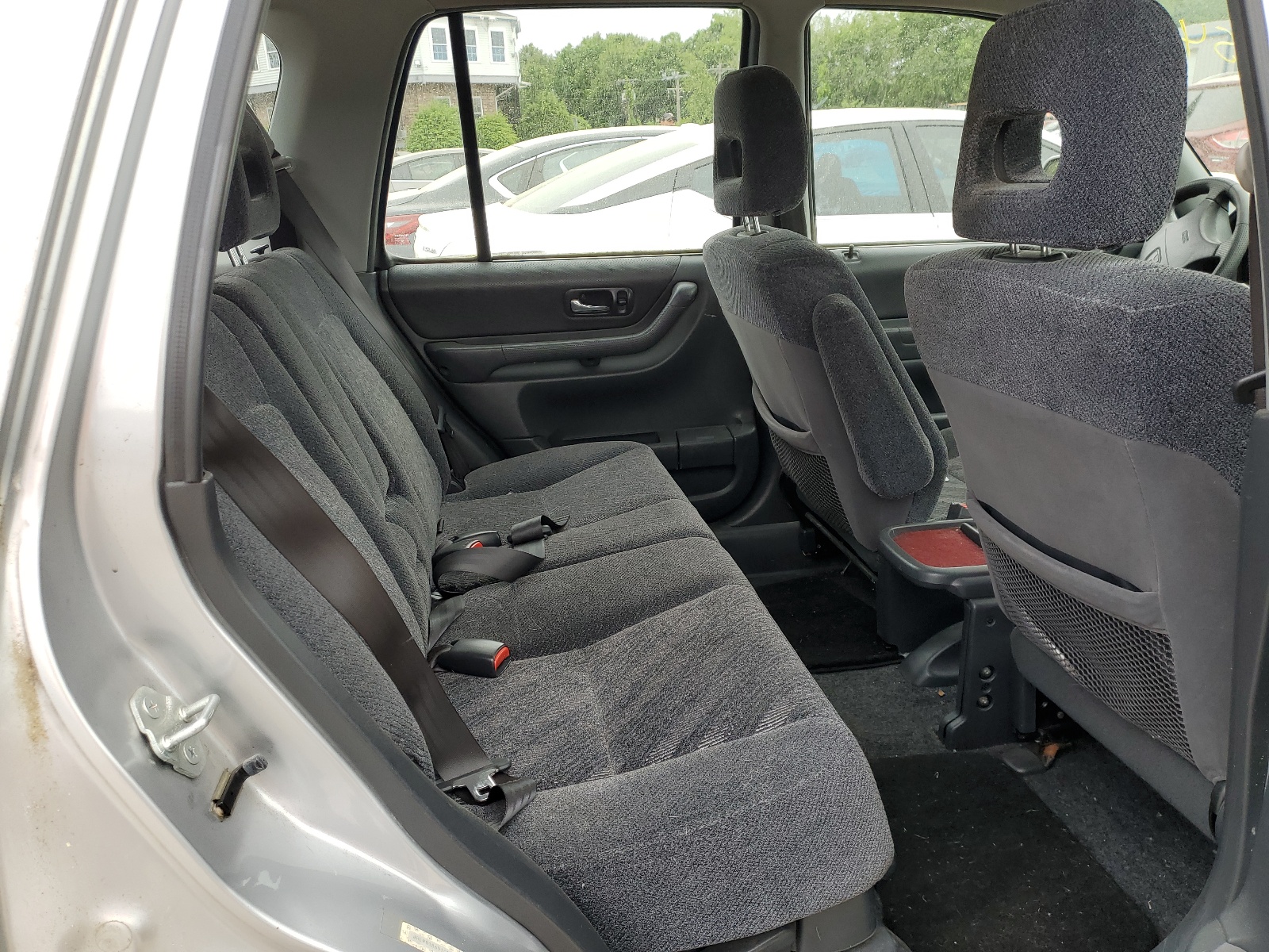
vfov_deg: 53.1
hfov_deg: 67.3
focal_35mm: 26
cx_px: 634
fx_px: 953
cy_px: 476
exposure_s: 1/312
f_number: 1.5
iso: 50
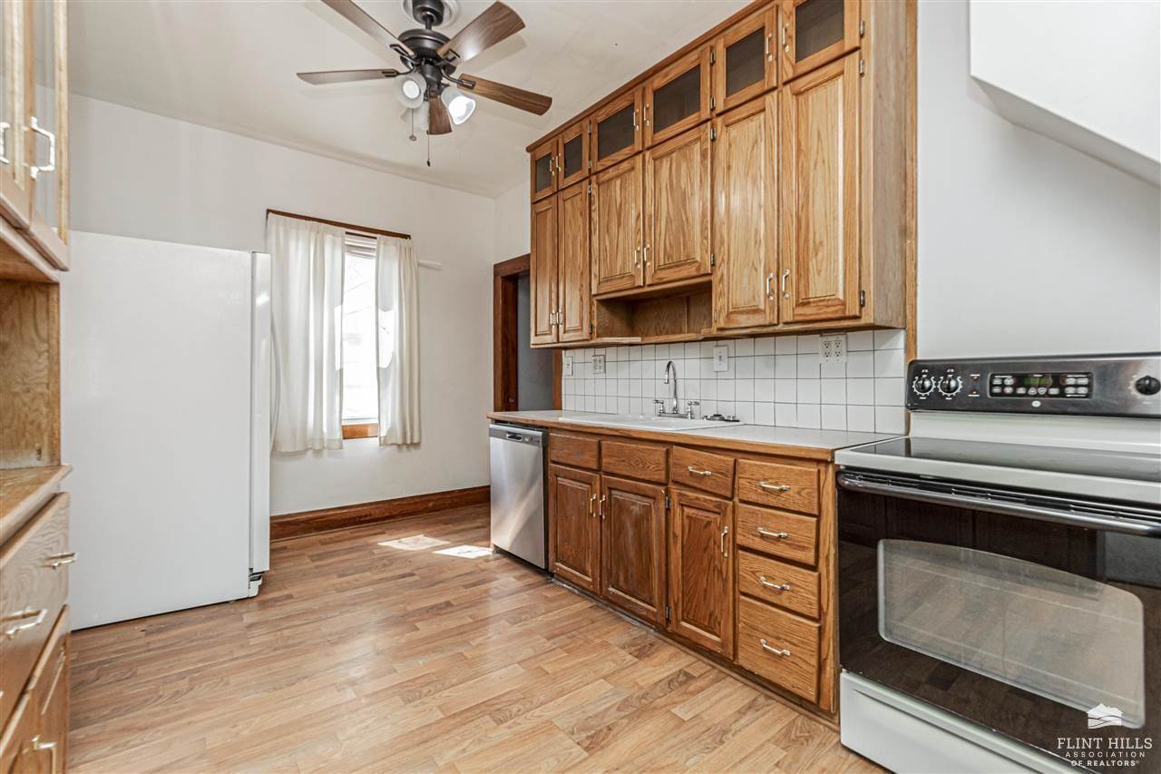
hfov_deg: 100.4
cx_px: 580
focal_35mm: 15
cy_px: 387
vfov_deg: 77.3
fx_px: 484
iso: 500
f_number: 10
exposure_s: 1/60
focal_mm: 10
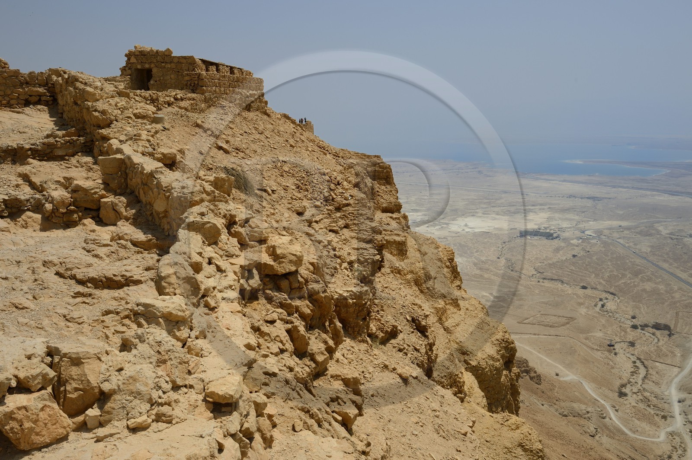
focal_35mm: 31
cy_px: 230
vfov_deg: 42.3
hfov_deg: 60.3
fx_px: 595
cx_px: 346
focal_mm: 31
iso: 100
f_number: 11
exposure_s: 1/320
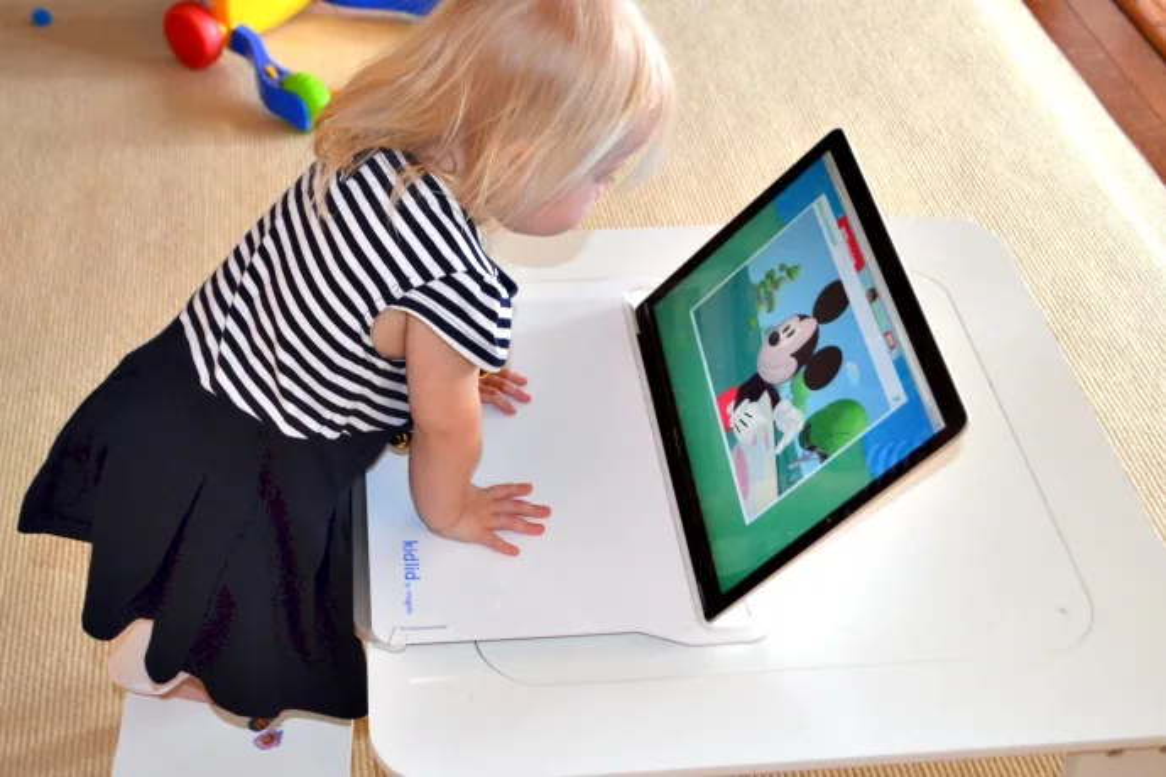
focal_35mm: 39
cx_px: 583
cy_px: 388
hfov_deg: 49.6
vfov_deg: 34.2
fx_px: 1263
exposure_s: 1/60
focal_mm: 26
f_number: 4.2
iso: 1100
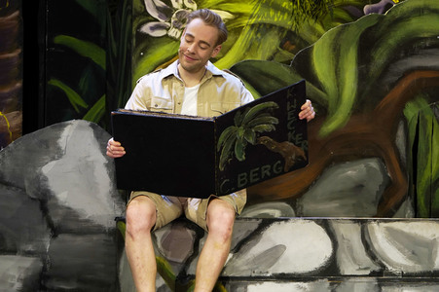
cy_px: 146
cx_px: 220
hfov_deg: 9.2
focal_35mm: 223
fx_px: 2717
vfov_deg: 6.2
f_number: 5.6
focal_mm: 223
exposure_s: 1/200
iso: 1600
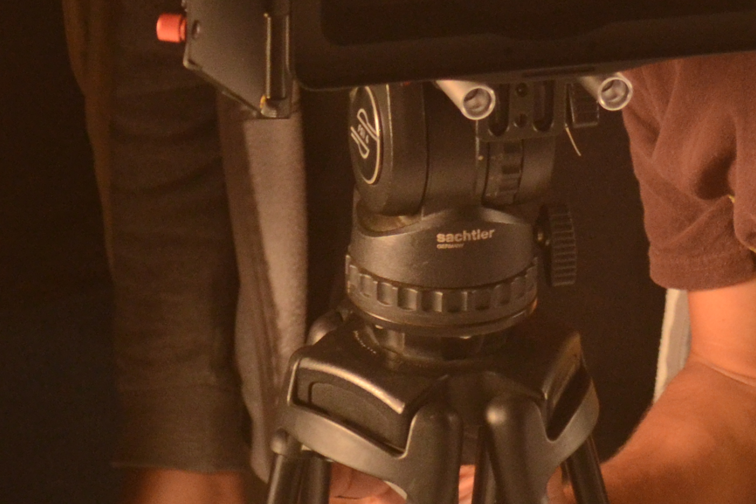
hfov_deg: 12.0
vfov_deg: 8.0
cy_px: -98
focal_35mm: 171
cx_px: 263
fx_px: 3591
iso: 800
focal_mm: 32
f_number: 4.8
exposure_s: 1/20
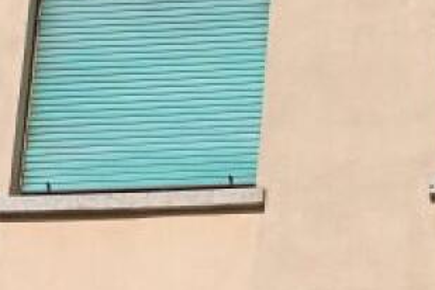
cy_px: -132
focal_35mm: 388
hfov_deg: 5.3
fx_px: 4688
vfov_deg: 3.5
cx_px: 79
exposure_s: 1/2000
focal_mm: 100
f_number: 9
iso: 400
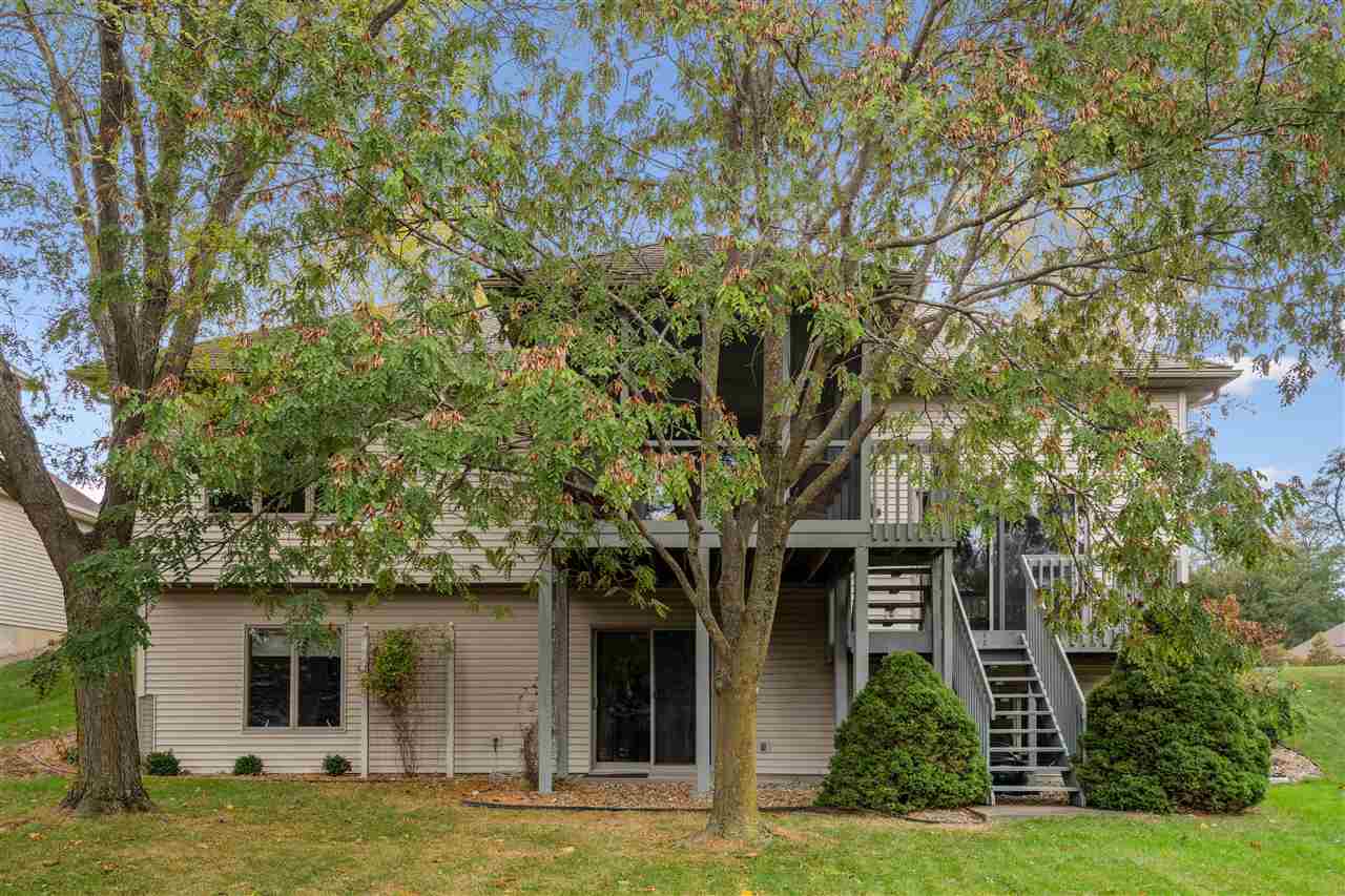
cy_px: 448
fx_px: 1233
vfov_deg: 40.0
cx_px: 672
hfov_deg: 57.2
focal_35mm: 33
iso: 400
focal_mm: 33
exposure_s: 1/30
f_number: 9
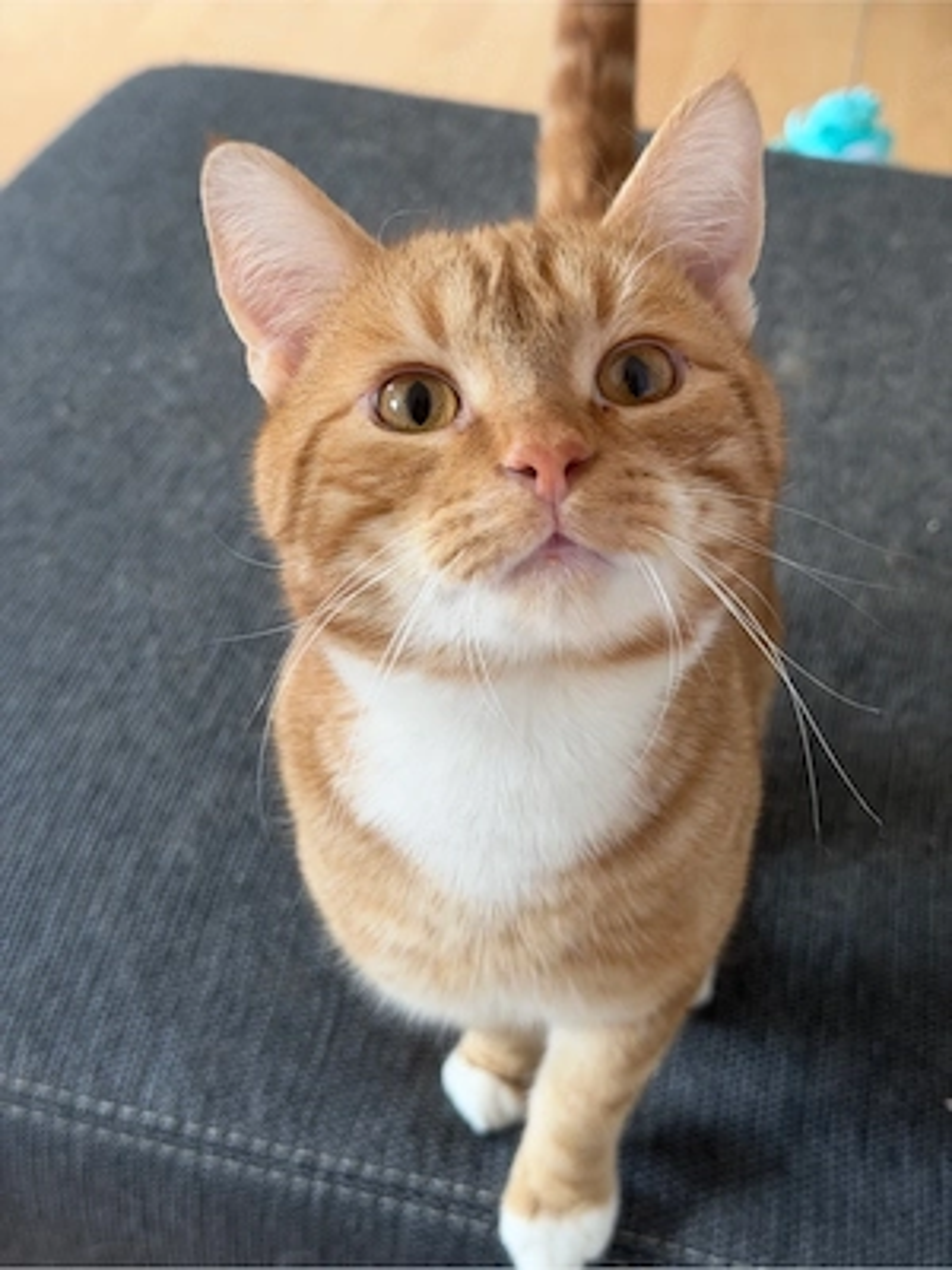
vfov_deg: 39.7
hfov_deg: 30.3
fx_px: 1760
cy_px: 635
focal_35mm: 48
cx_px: 476
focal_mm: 6.76
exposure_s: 1/69
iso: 100
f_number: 1.78
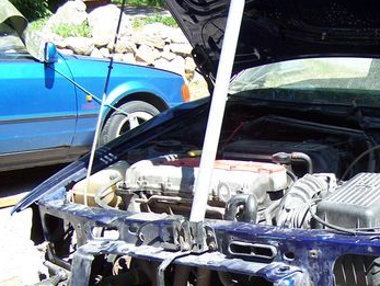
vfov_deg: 20.7
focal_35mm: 70
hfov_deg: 27.0
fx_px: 769
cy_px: 239
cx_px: 321
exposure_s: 1/250
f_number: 2.8
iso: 80
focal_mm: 6.3
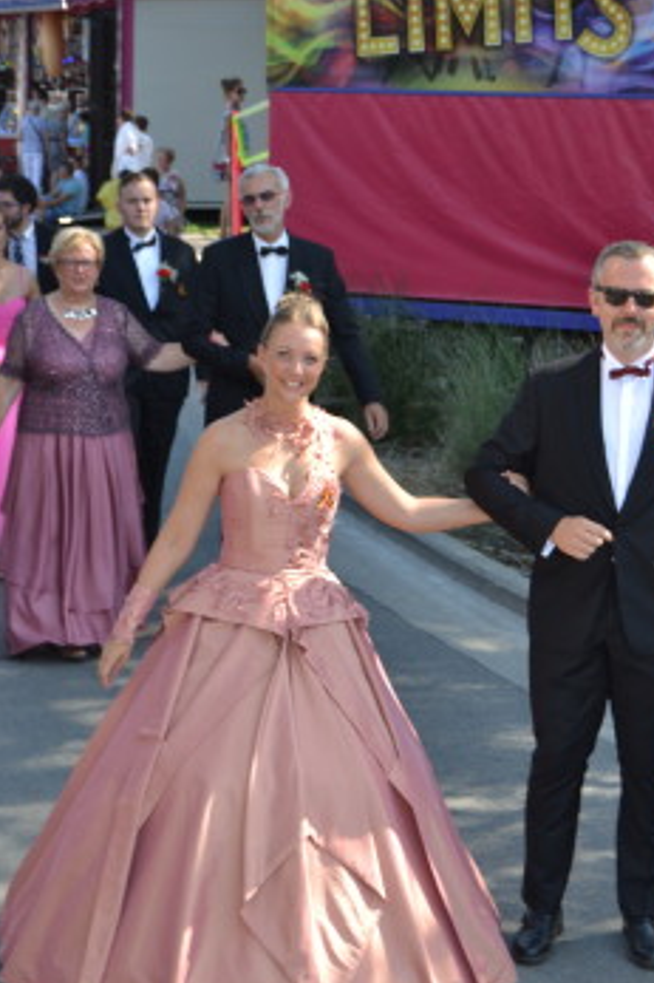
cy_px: 586
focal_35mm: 83
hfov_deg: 16.4
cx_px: 425
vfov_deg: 24.4
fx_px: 2264
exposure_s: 1/125
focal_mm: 40
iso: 100
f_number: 5
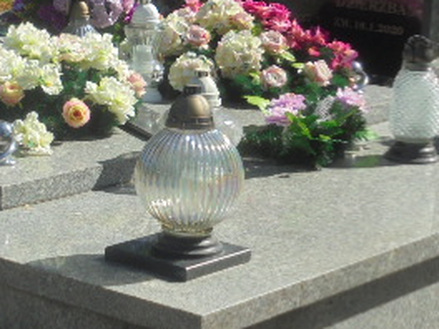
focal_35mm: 119
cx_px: 146
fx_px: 1509
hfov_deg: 16.5
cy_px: 60
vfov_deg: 12.4
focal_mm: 8.9
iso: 100
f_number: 4.8
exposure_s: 1/500
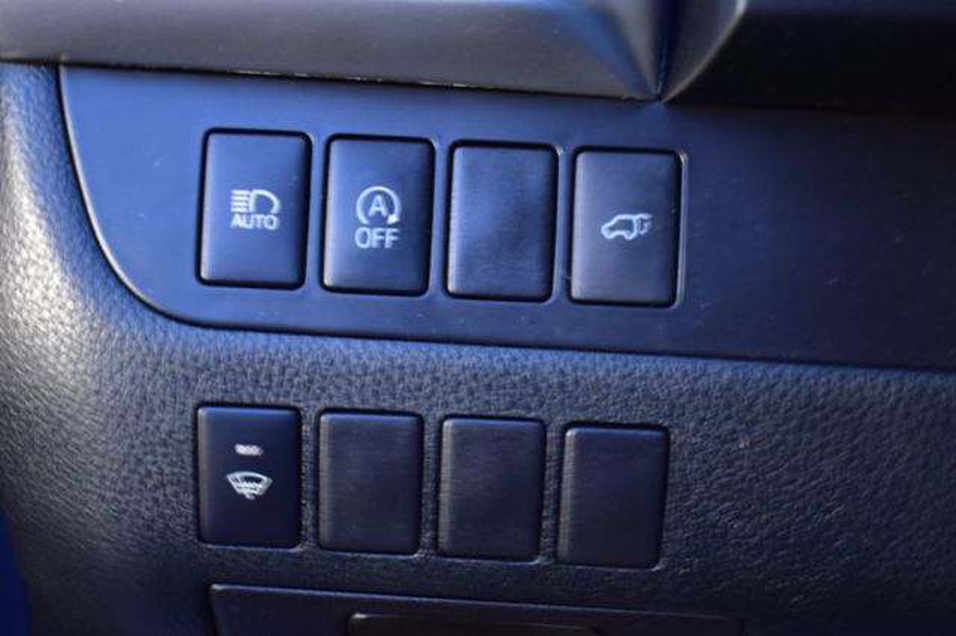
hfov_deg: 37.9
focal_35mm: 52
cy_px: 318
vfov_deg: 25.7
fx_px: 1393
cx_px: 478
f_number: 4.5
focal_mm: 35
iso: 1600
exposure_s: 1
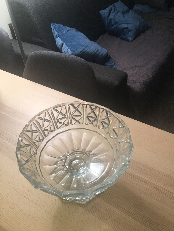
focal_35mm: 29
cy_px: 116
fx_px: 194
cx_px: 87
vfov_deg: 61.7
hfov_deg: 48.2
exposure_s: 1/33
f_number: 2.2
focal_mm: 4.15
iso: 50
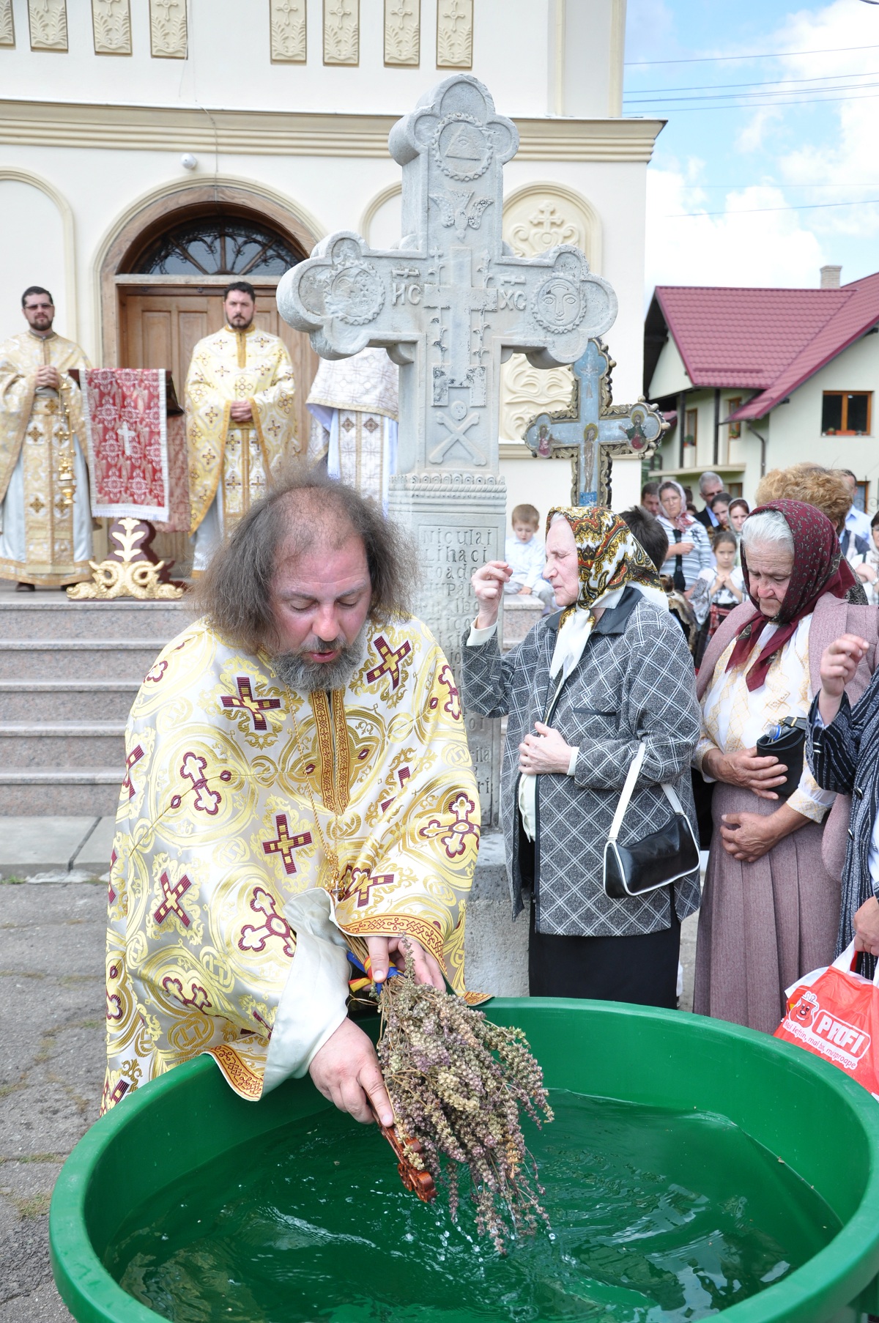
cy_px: 662
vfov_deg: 49.6
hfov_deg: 34.1
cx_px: 440
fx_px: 1432
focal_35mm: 39
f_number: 4
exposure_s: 1/320
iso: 200
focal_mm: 26
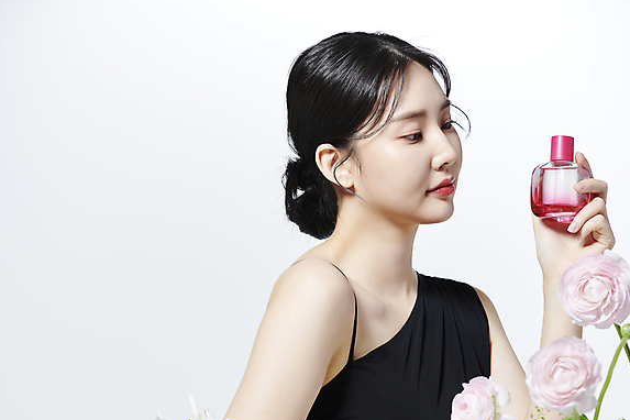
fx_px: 1925
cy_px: 214
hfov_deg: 18.6
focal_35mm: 110
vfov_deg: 12.5
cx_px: 328
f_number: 13
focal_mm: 105
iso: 64
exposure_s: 1/125
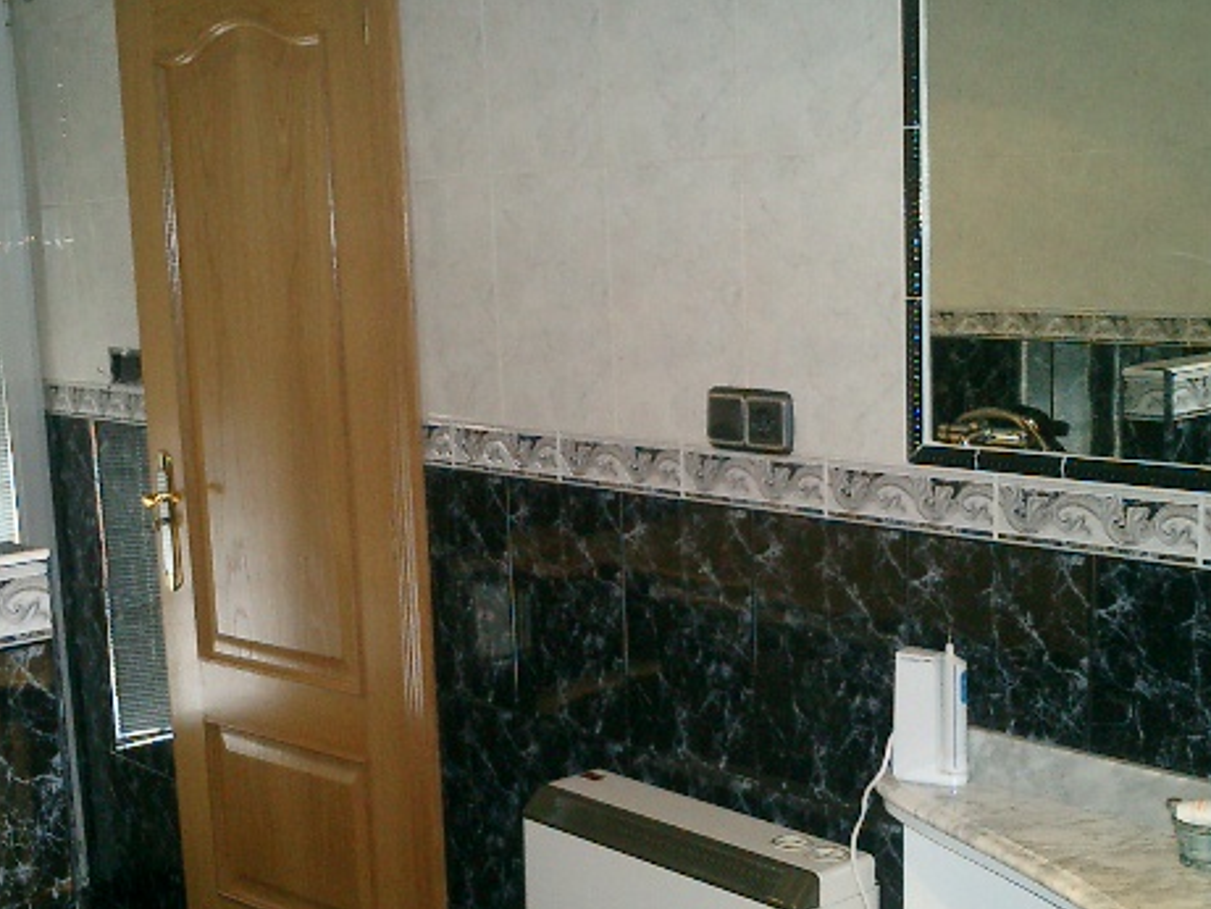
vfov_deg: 29.1
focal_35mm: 50
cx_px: 541
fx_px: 1750
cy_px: 531
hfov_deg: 38.1
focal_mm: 7.5
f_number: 3.2
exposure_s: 1/30
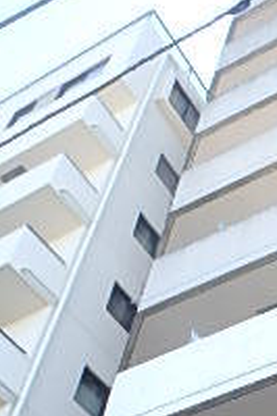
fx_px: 809
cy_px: 520
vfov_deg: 25.4
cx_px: 431
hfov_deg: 17.3
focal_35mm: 70
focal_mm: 3.7
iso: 125
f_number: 3.5
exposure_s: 1/200
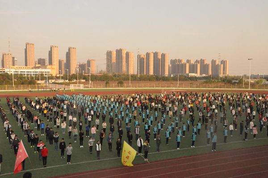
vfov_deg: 35.4
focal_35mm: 38
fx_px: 279
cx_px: 134
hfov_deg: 51.3
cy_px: 89
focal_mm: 25
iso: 3200
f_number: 11
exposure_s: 1/1000
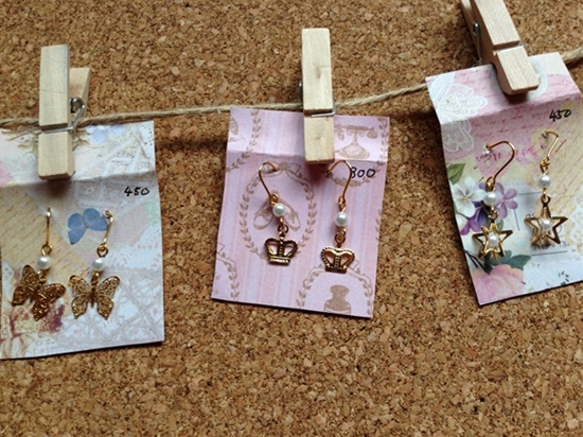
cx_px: 292
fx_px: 556
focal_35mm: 33
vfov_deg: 42.9
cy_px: 218
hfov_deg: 55.4
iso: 50
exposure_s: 1/30
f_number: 2.4
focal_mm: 4.12
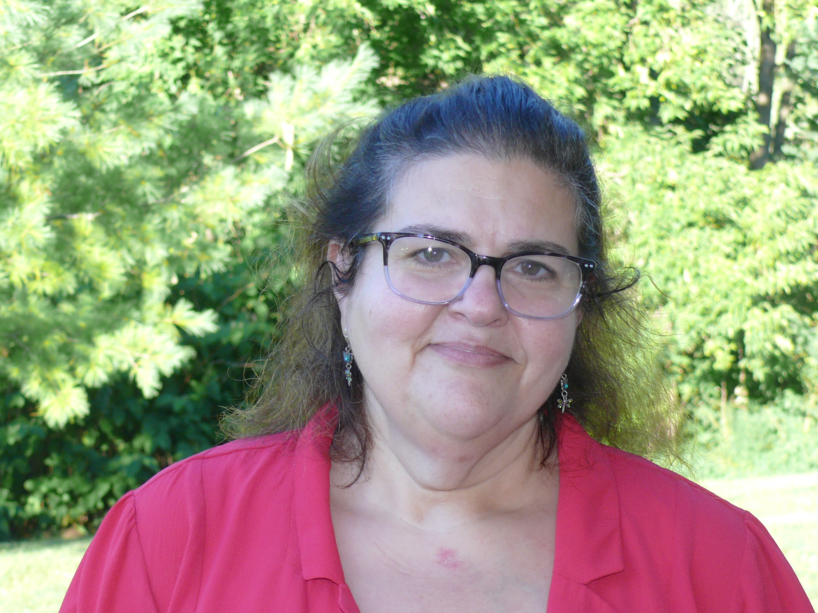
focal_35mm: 104
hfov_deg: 18.9
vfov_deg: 14.2
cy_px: 306
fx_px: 2458
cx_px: 409
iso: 100
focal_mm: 15.4
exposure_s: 1/125
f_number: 3.2
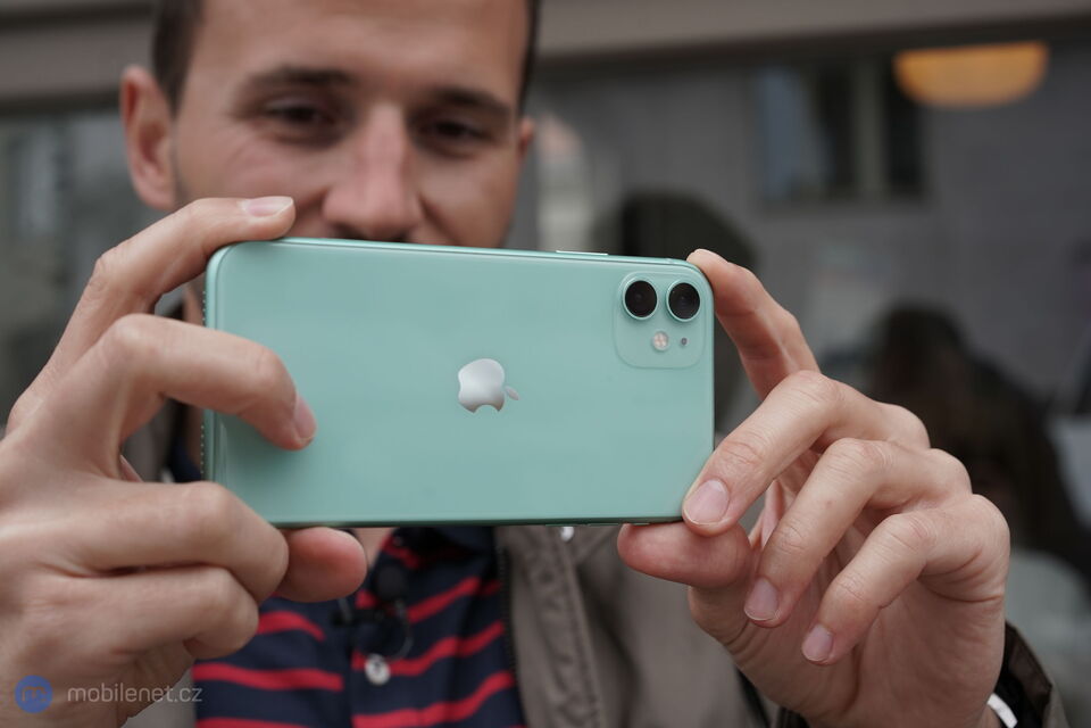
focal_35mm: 55
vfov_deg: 24.6
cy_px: 364
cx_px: 546
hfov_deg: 36.2
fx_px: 1667
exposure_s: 1/250
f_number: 6.3
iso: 250
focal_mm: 55
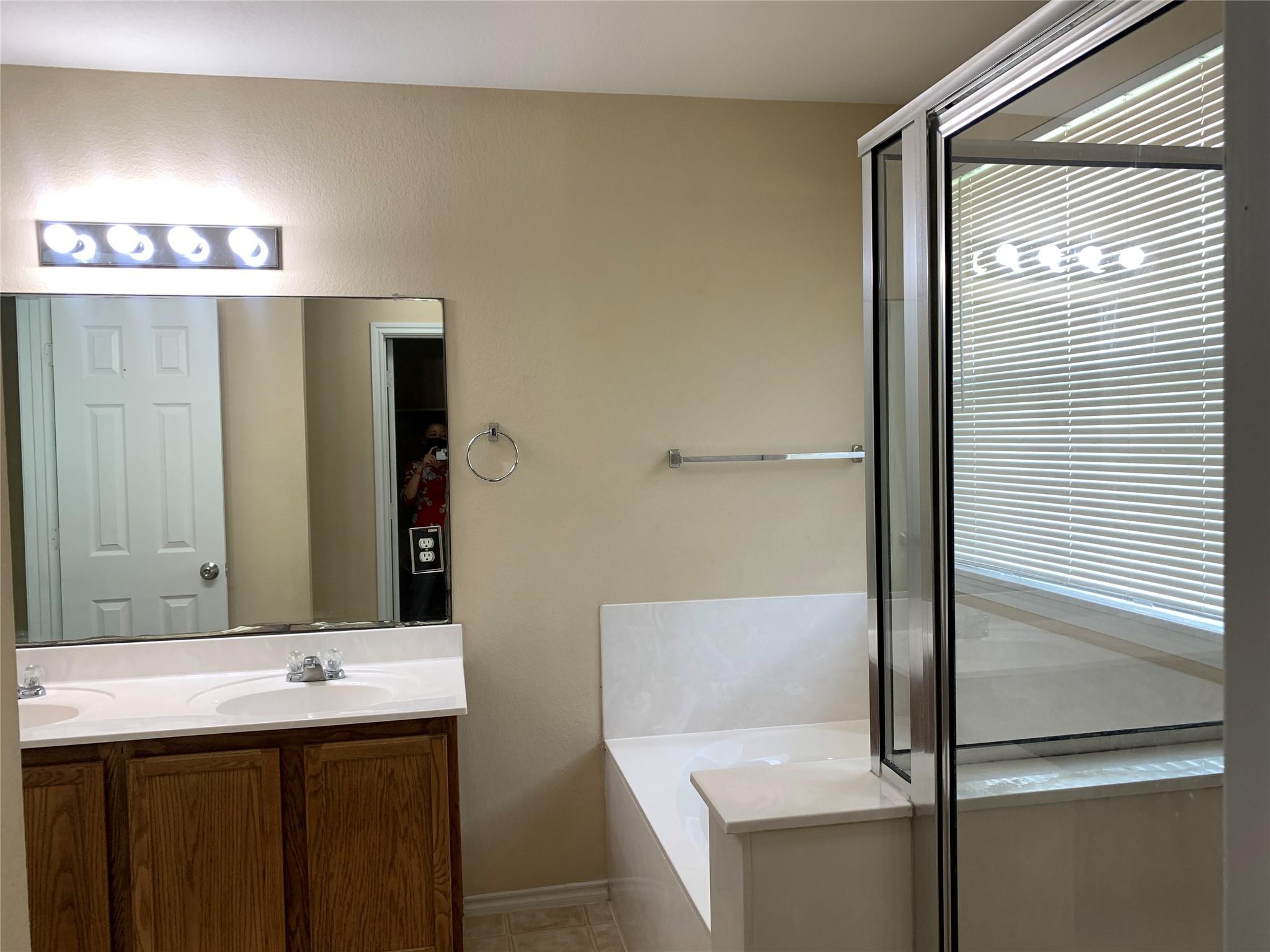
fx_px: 954
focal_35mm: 26
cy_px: 476
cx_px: 635
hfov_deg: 67.3
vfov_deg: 53.1
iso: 64
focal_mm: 4.25
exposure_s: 1/121
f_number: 1.8
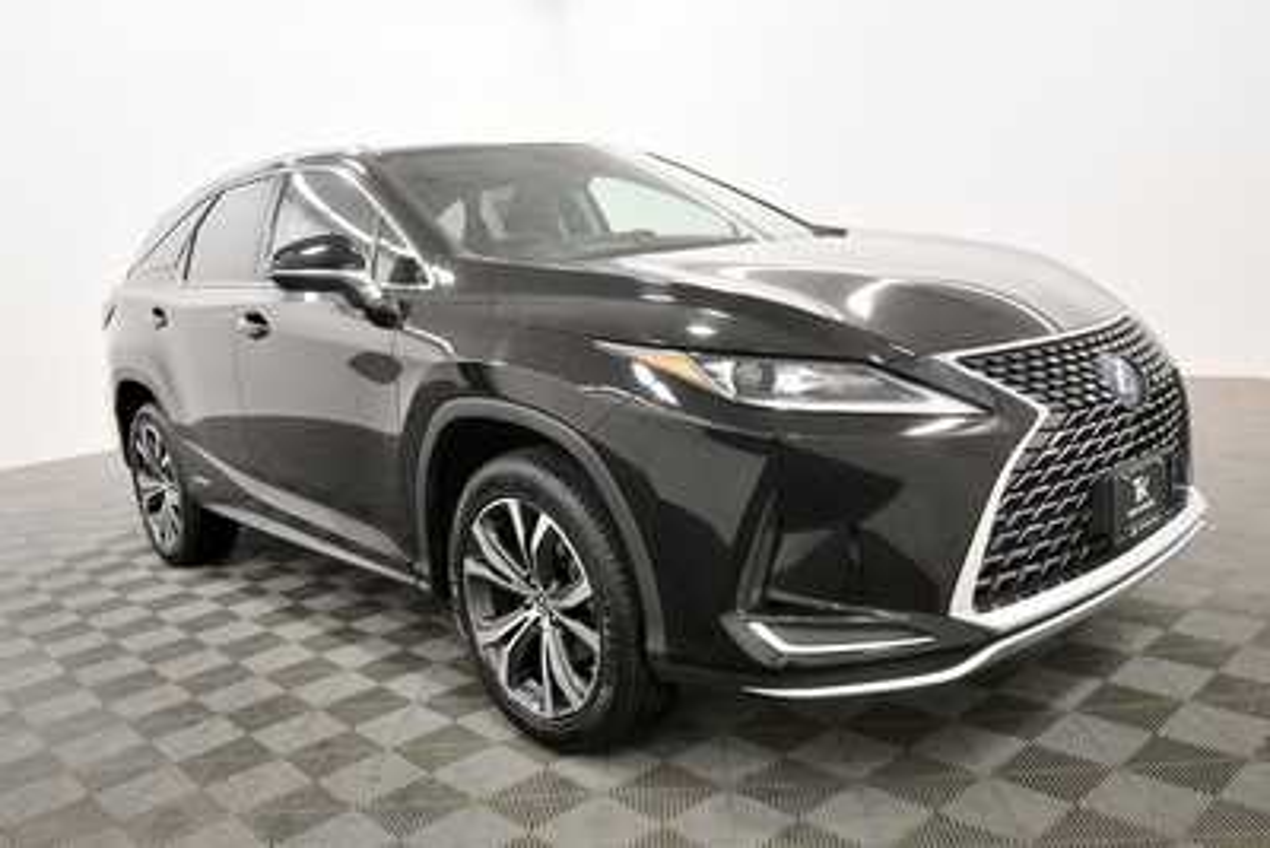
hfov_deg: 61.9
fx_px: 1059
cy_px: 424
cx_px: 635
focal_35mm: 30
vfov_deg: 43.6
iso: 1600
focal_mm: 20
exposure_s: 1/125
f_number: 5.6
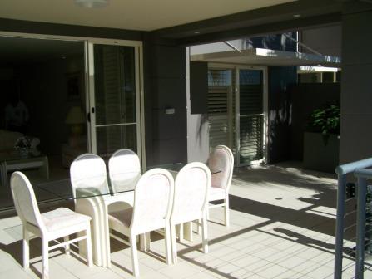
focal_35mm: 38
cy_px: 140
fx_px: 409
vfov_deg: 37.8
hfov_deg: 48.9
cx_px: 186
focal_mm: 6.3
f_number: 4
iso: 80
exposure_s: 1/1000
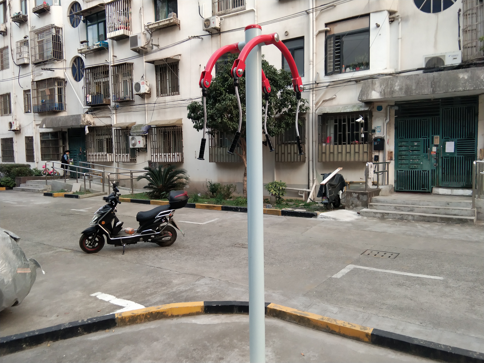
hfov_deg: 58.4
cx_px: 242
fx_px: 433
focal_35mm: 31
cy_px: 182
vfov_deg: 45.4
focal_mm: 3.69
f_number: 2.2
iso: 100
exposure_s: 1/50
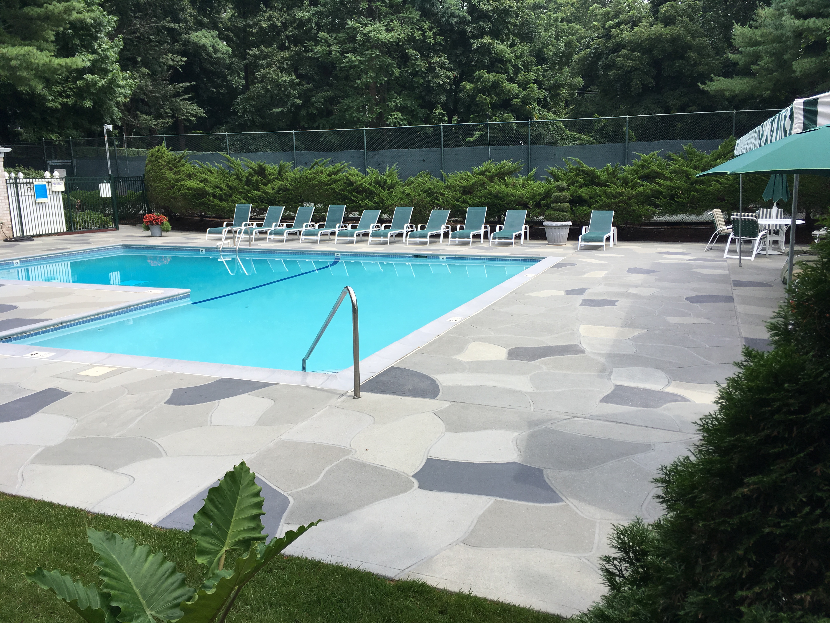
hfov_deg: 61.7
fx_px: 695
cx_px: 415
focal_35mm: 29
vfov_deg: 48.2
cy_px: 312
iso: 25
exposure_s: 1/754
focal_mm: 4.15
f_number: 2.2
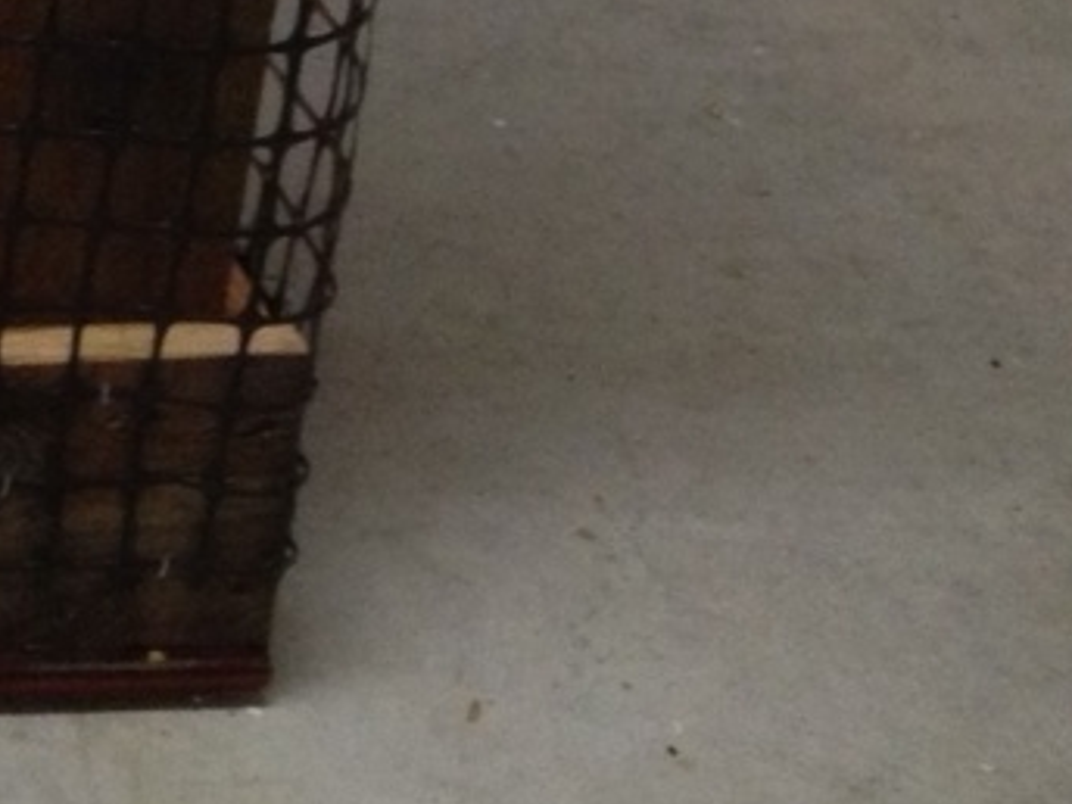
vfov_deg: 8.6
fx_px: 5141
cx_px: -1455
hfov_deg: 10.4
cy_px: -620
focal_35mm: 166
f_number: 2.4
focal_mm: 4.28
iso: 160
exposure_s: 1/20
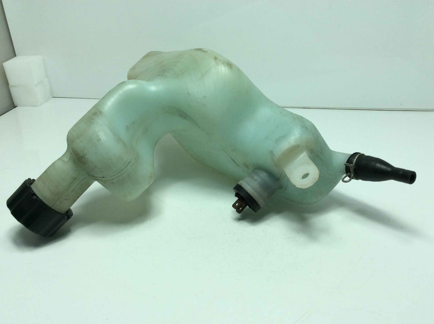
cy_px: 162
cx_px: 217
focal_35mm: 32
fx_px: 401
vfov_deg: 44.1
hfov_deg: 56.9
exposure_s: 1/473
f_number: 2.4
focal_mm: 3.3
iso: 32
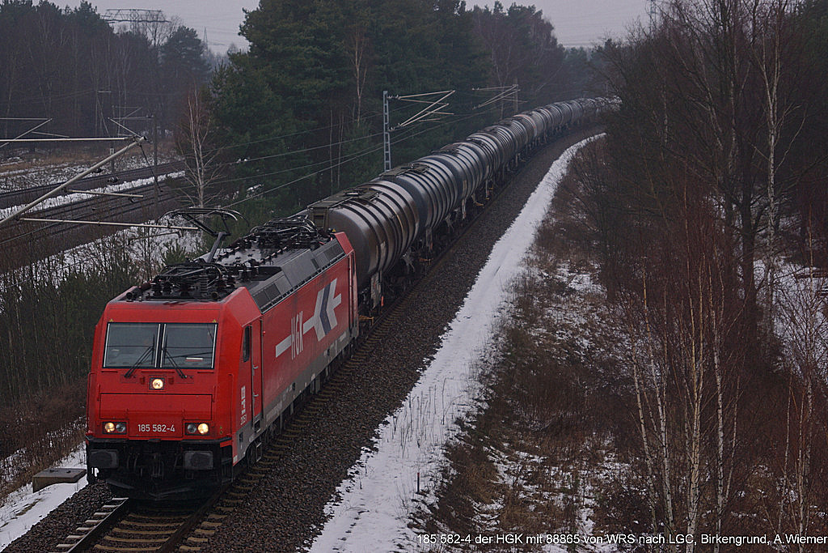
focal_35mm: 82
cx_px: 414
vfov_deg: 16.6
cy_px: 276
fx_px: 1898
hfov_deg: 24.6
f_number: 5.6
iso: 100
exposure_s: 1/250
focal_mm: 55
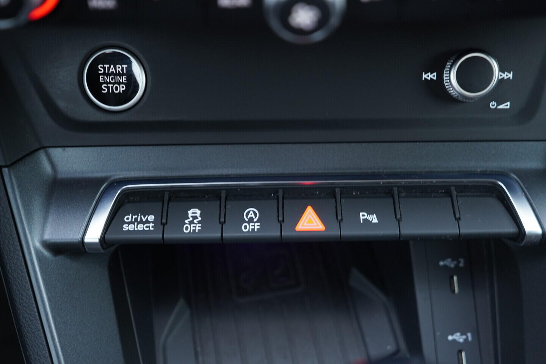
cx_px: 273
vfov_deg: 36.9
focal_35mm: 36
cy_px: 182
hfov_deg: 53.1
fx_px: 546
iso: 640
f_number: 2.8
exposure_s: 1/40
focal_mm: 24
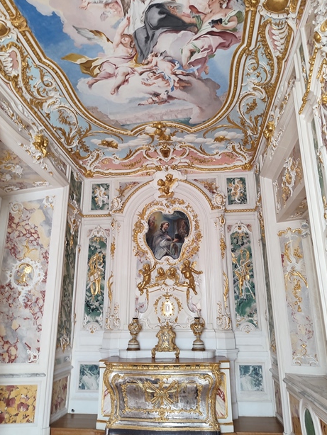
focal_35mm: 25
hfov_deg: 54.9
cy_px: 220
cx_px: 167
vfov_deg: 69.4
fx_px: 315
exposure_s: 1/33
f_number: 1.89
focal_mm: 5.89
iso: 445
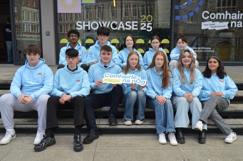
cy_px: 80
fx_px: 232
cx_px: 122
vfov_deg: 38.2
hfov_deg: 55.2
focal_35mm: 34
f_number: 6.3
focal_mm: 23
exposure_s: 1/160
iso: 200
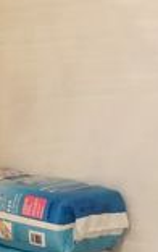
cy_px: 323
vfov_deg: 14.9
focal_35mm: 134
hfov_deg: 9.4
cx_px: -104
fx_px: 920
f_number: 1.8
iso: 50
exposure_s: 1/17
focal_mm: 3.99
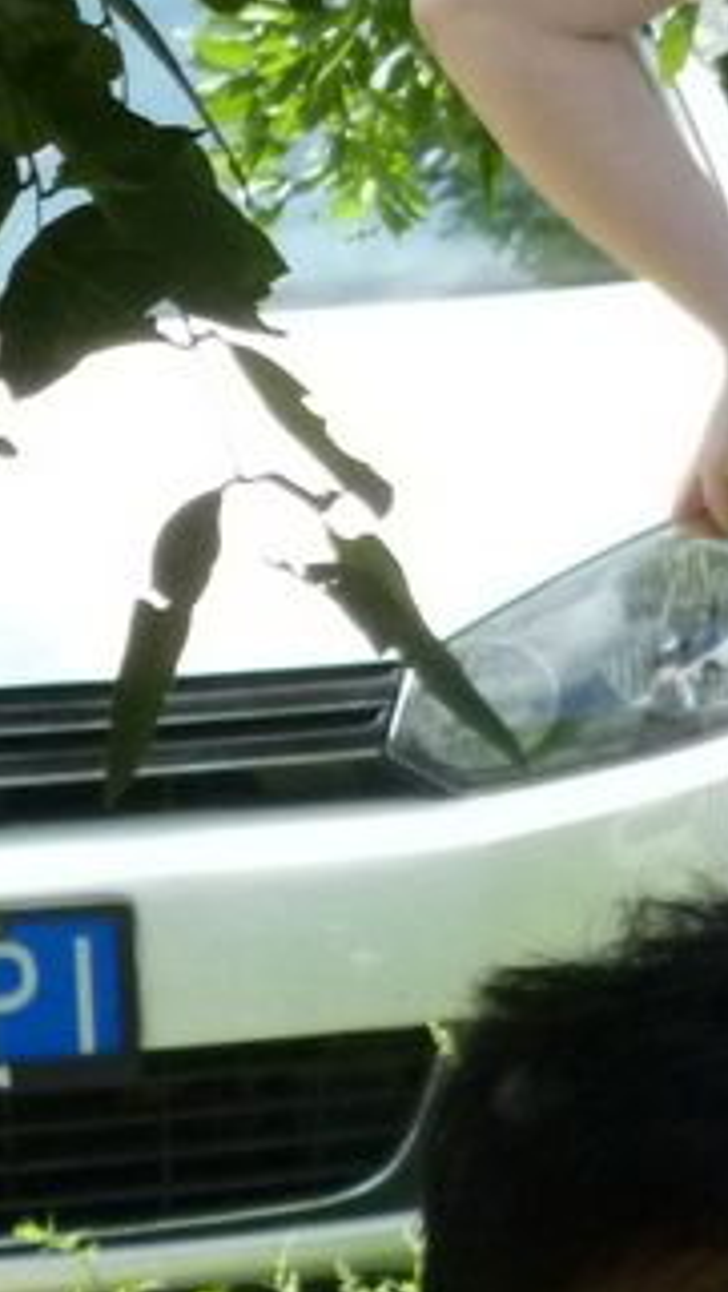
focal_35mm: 243
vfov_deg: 8.9
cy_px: 411
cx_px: 2506
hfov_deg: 4.7
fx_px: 8324
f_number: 4.4
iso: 400
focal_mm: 10
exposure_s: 1/500
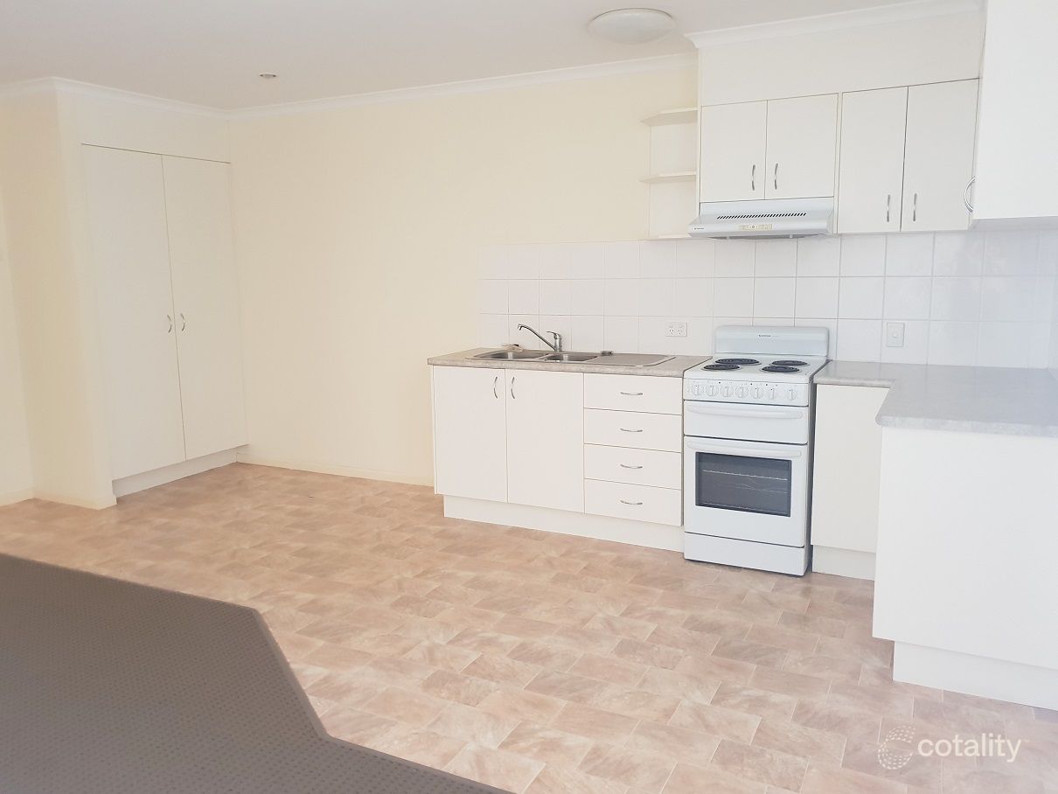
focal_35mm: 26
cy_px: 397
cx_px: 529
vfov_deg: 53.1
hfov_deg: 67.3
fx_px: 795
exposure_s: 1/28
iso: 250
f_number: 1.5
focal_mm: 4.3
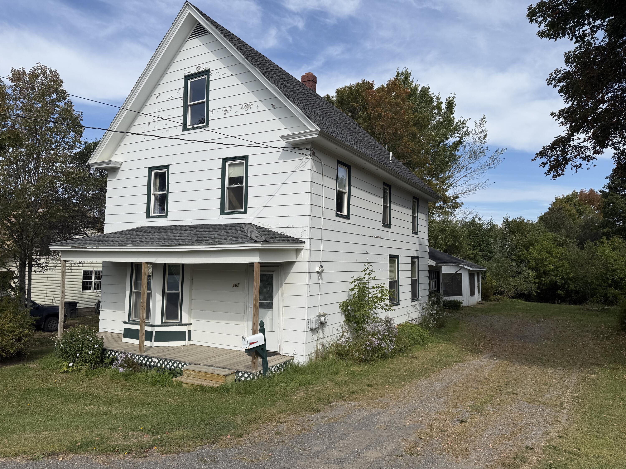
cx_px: 313
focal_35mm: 24
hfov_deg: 71.6
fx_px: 434
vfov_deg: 56.8
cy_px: 234
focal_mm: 6.76
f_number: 1.78
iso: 80
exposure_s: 1/5319
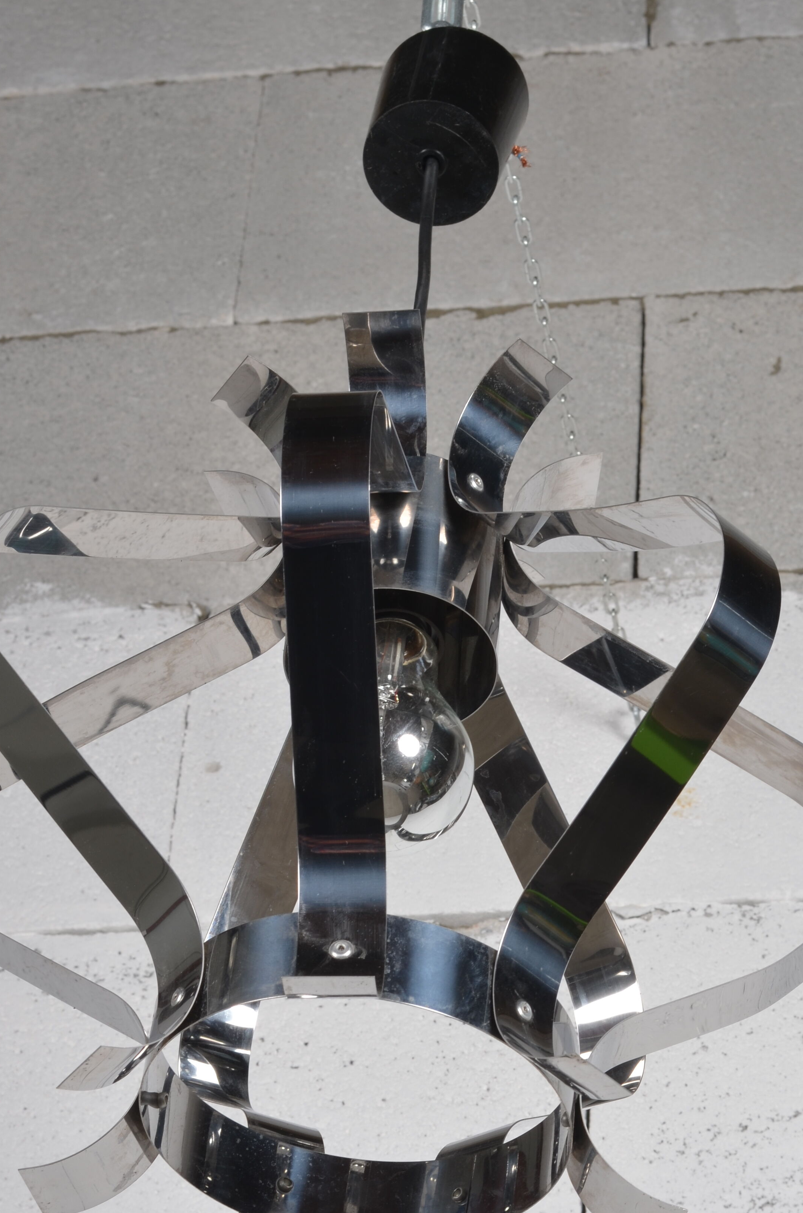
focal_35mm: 114
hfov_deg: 12.0
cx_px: 420
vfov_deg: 17.9
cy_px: 882
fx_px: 3832
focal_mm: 50
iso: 100
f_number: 11
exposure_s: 1/125
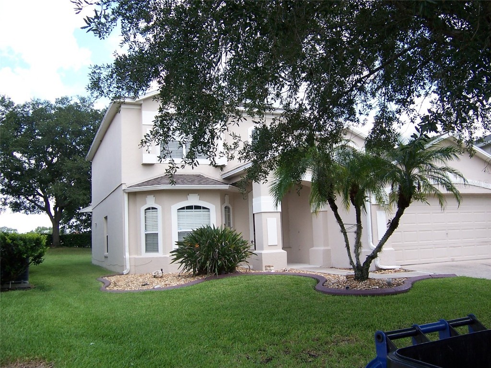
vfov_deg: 42.9
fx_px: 468
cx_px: 246
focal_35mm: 33
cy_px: 184
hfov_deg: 55.4
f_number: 3.4
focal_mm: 5.5
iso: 80
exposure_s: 1/250
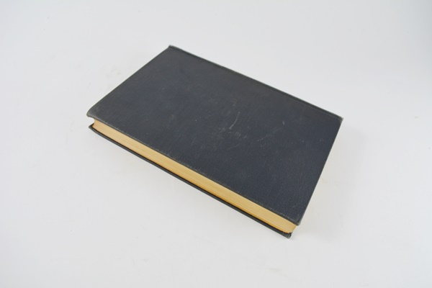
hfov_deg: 67.4
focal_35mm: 27
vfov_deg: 47.9
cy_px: 144
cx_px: 216
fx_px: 324
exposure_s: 1/125
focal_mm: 18
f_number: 5.6
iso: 250
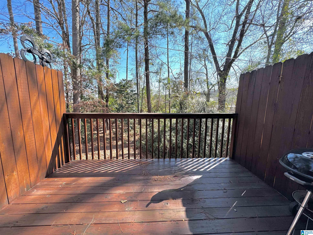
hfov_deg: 102.1
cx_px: 156
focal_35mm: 14
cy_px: 118
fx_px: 127
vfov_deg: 85.7
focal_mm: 2.22
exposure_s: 1/397
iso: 40
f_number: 2.2
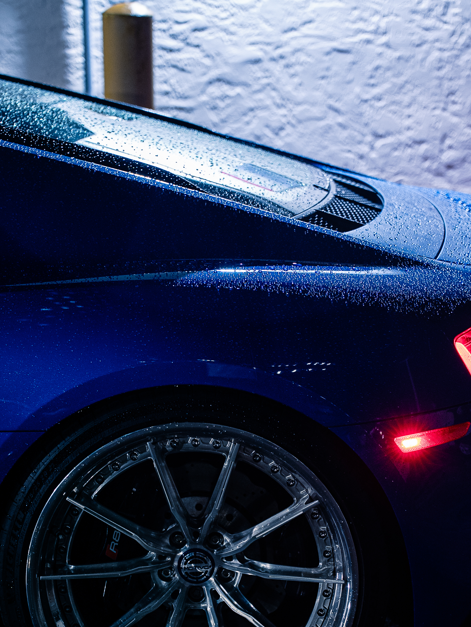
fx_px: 1542
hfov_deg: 17.3
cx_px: 299
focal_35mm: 85
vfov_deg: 22.9
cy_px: 401
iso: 400
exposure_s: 1/50
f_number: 2.2
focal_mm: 45
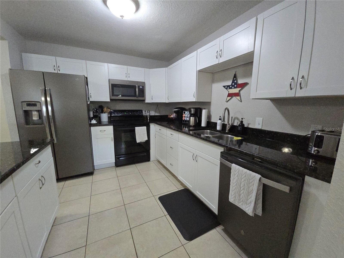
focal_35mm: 13
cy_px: 129
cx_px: 172
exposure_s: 1/60
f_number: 2.2
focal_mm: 2.2
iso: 640
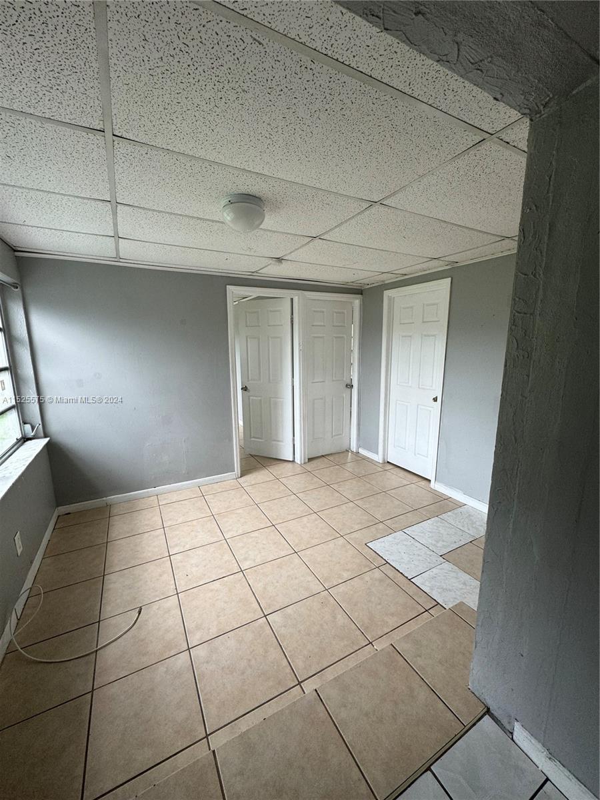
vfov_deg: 102.1
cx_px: 300
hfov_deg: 85.7
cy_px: 400
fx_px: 324
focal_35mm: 14
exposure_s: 1/99
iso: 100
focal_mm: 2.22
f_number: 2.2
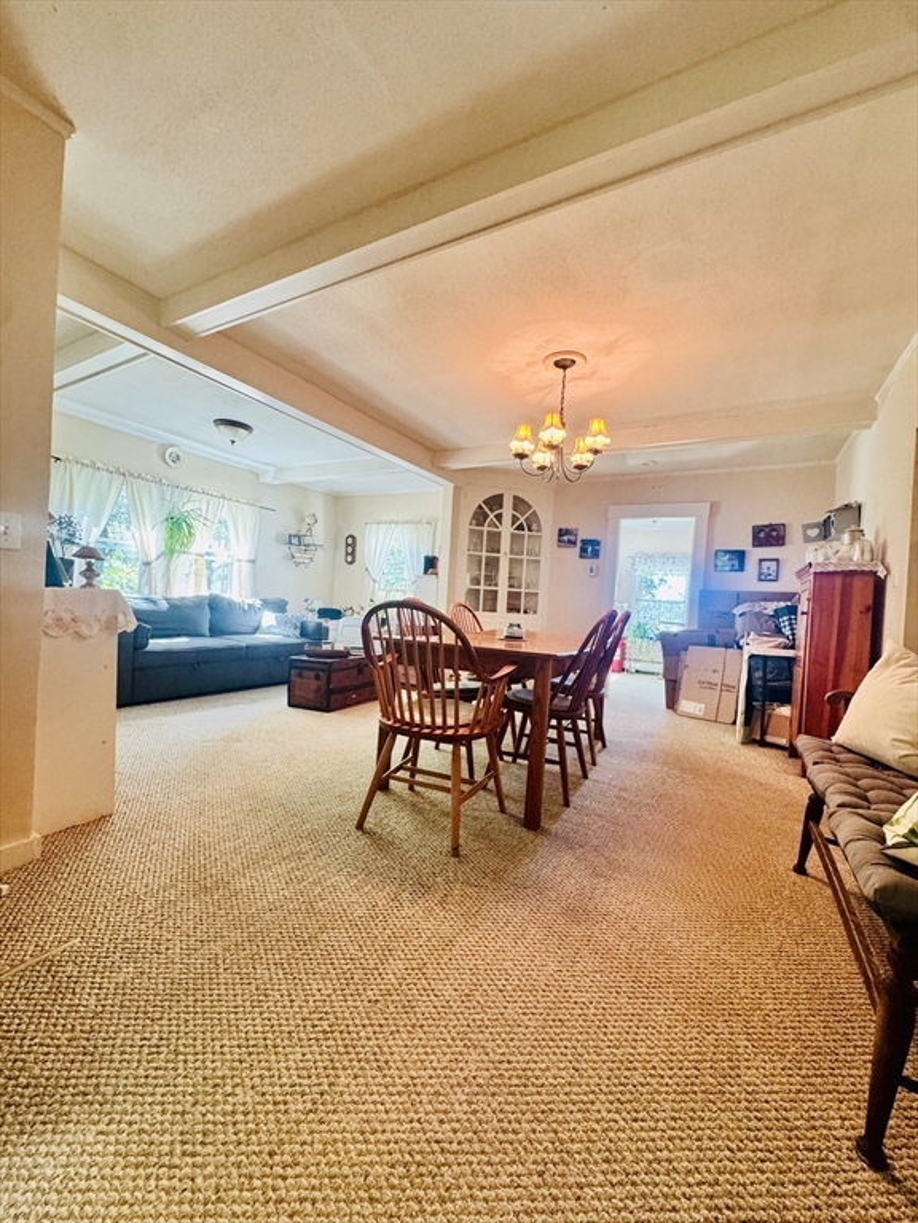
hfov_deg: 85.7
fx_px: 495
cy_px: 612
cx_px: 459
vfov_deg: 102.1
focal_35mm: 14
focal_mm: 2.22
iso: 320
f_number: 2.2
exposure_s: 1/60
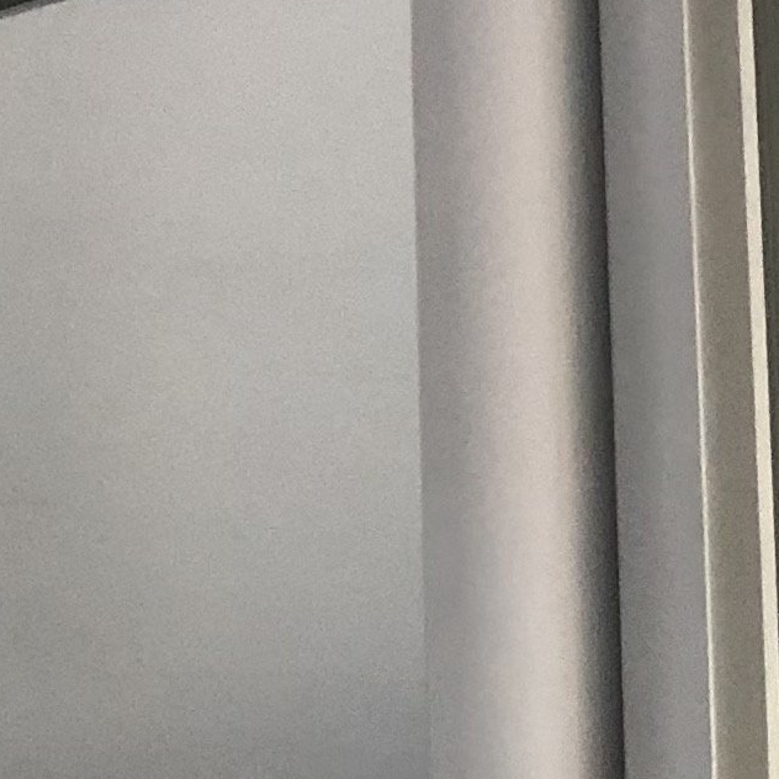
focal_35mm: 158
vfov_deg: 11.0
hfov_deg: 10.4
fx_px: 4023
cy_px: 715
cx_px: 1387
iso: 50
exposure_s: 1/15
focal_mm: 3.99
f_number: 1.8
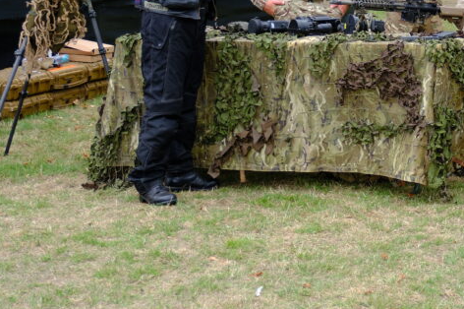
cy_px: -51
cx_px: 444
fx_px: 1146
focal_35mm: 89
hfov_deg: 22.2
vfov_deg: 14.9
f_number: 2.8
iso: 200
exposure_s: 1/500
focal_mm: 23.4
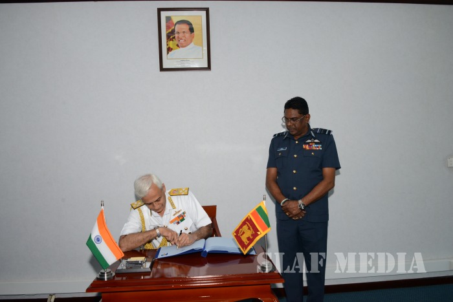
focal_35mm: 28
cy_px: 151
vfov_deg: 46.4
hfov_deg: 65.5
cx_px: 226
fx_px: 352
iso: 1250
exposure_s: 1/125
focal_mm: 28
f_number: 8
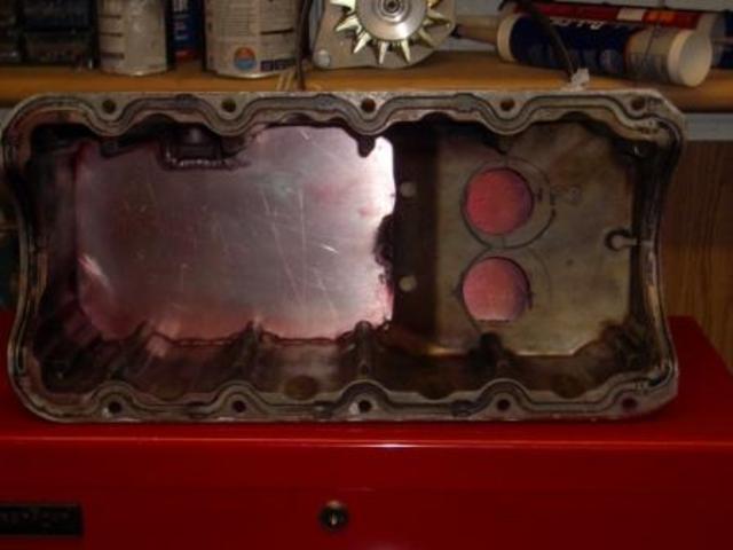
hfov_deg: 31.2
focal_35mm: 62
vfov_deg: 23.7
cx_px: 366
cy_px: 275
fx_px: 1313
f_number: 3.5
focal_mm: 10.2
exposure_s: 1/60
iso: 100
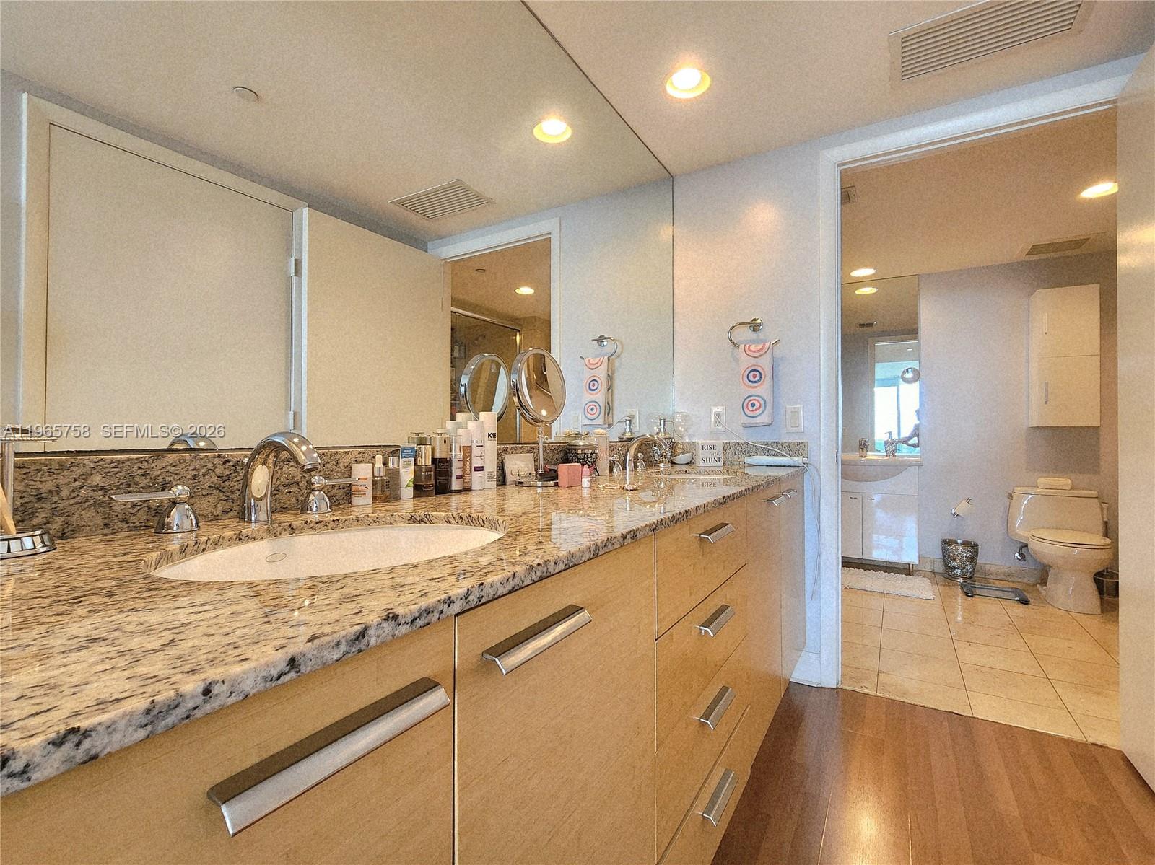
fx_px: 434
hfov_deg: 106.2
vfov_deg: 89.9
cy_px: 432
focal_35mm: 13
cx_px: 578
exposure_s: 1/60.2
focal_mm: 2.2
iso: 250
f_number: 2.2
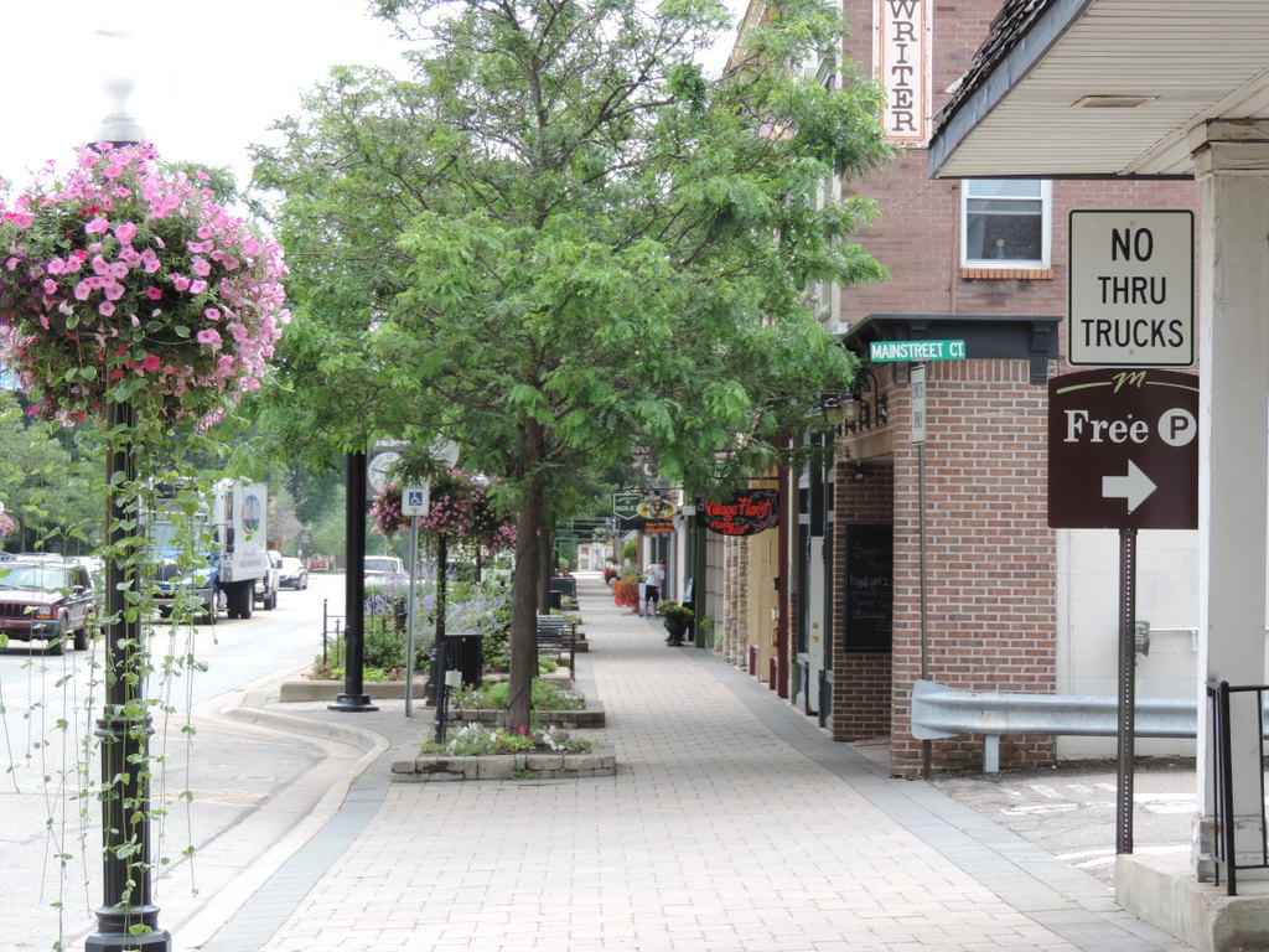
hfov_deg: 26.0
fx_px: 2749
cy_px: 476
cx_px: 634
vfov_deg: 19.6
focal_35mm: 75
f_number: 3.9
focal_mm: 13.3
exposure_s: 1/200
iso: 80
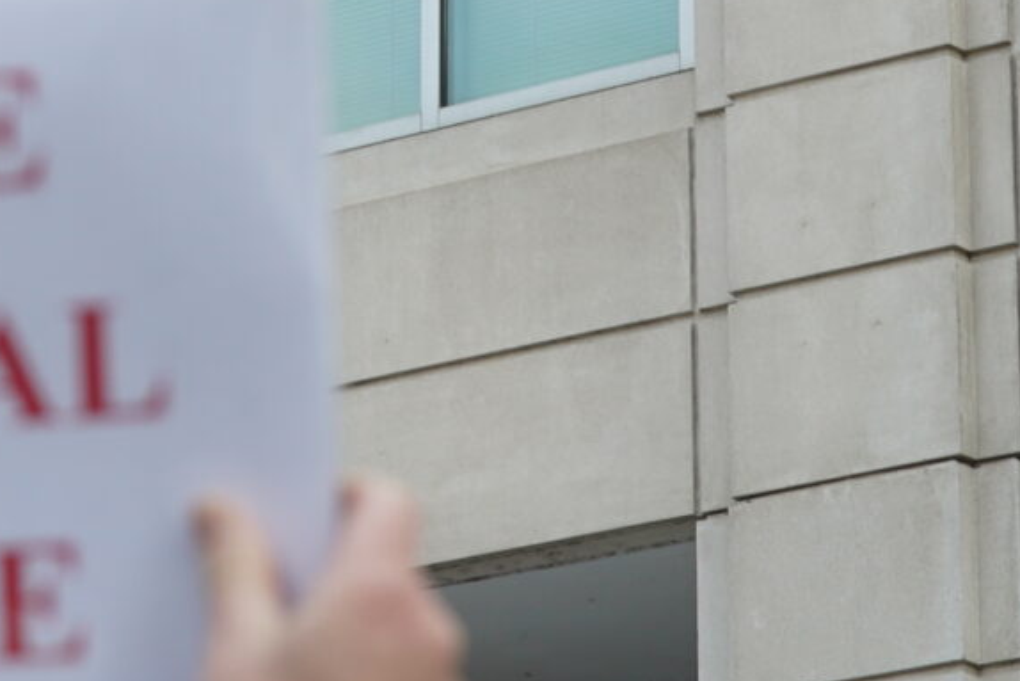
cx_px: 229
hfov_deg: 9.2
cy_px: 130
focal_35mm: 223
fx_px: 6320
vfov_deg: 6.2
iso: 100
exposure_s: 1/160
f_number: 4
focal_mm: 50
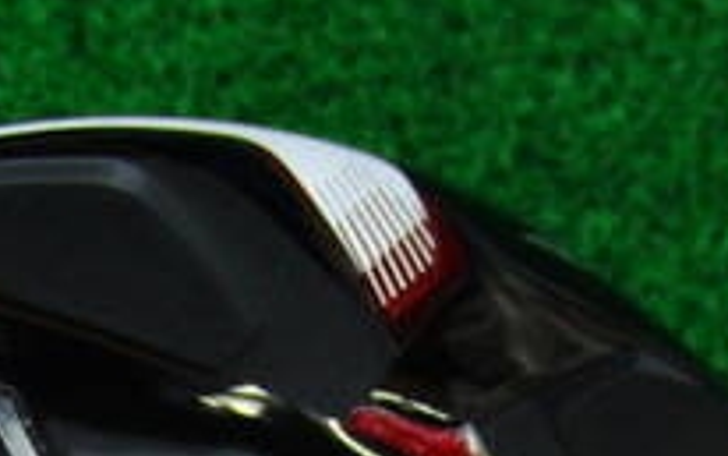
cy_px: 781
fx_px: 2422
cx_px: 159
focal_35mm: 122
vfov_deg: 10.2
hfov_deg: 17.0
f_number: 3.6
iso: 400
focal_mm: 6.42
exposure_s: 1/60
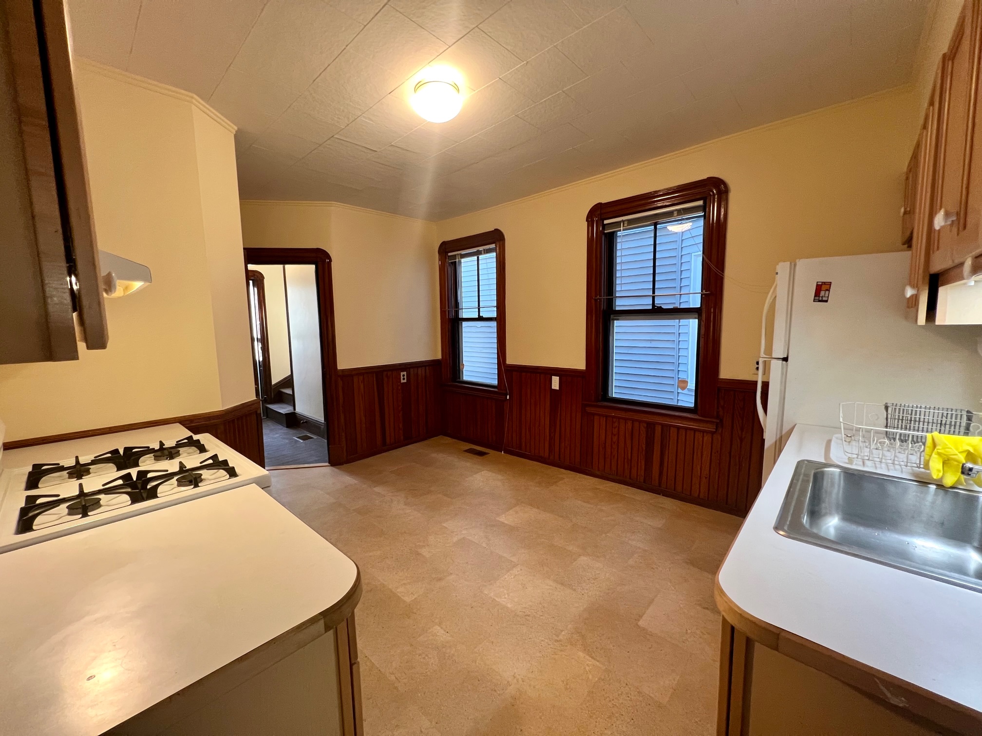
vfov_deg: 89.9
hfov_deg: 106.2
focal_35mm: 13
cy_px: 368
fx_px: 369
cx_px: 491
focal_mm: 1.57
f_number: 1.8
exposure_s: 1/60
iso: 200
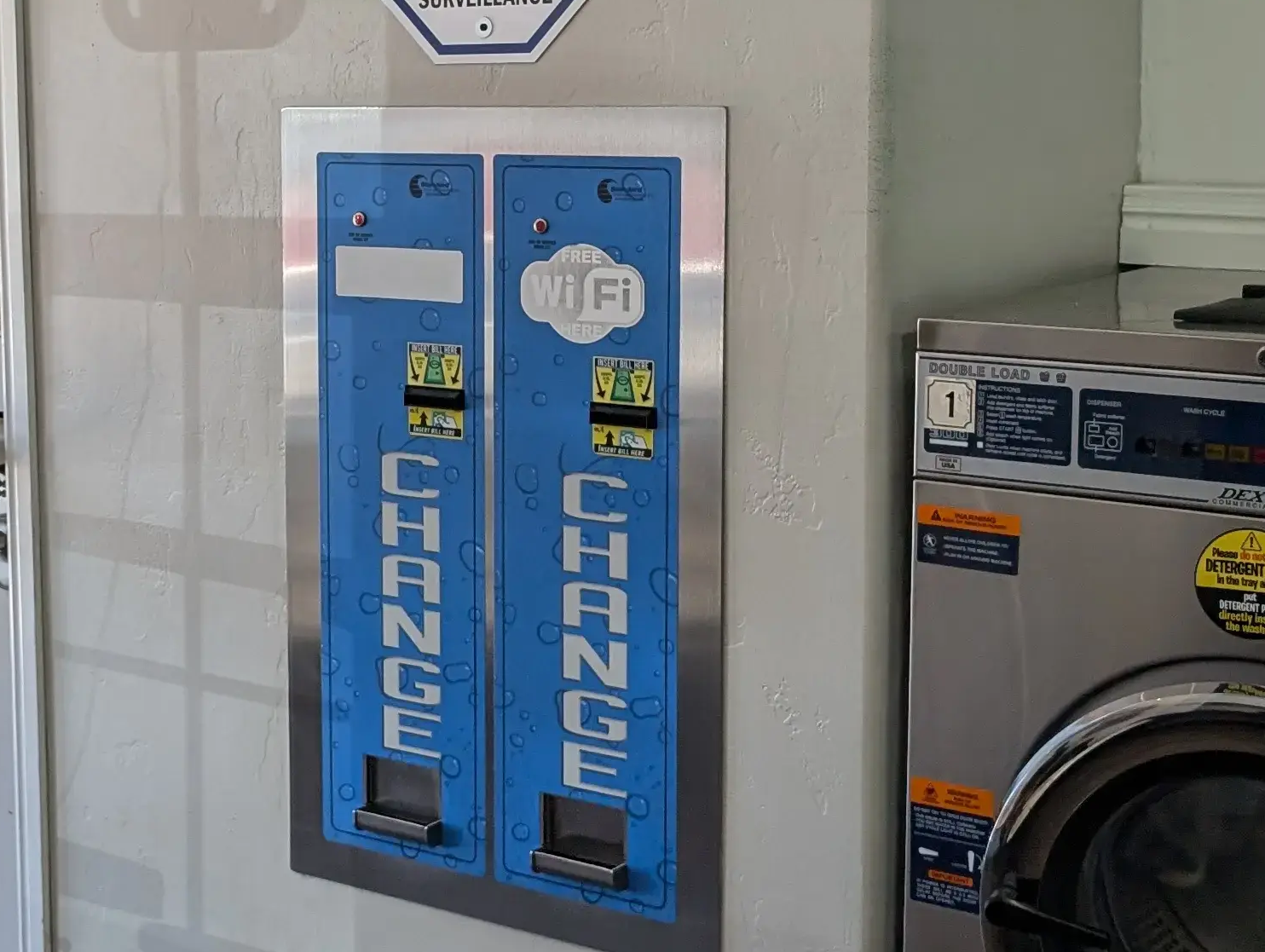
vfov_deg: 22.3
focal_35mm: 66
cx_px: 229
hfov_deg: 28.6
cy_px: 400
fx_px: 2415
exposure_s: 1/170
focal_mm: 6.9
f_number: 1.68
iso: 25
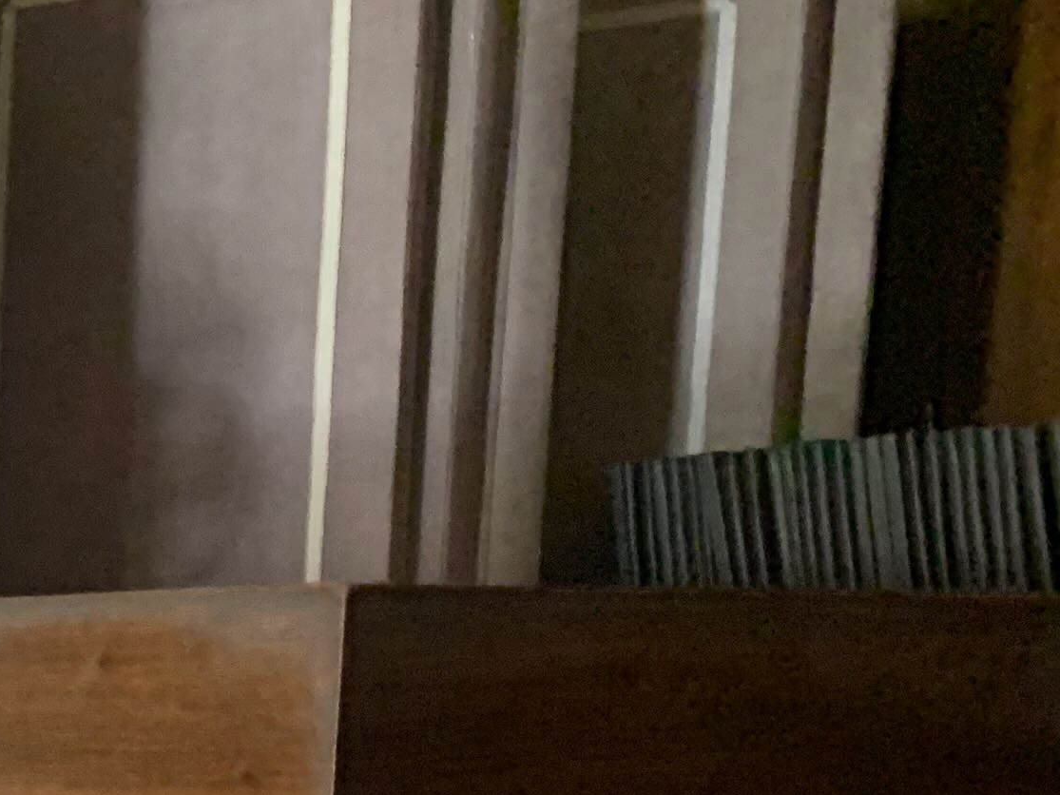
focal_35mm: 94
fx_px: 2878
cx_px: -781
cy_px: 1193
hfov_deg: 17.4
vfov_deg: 14.6
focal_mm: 4.25
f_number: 1.8
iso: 640
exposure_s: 1/30
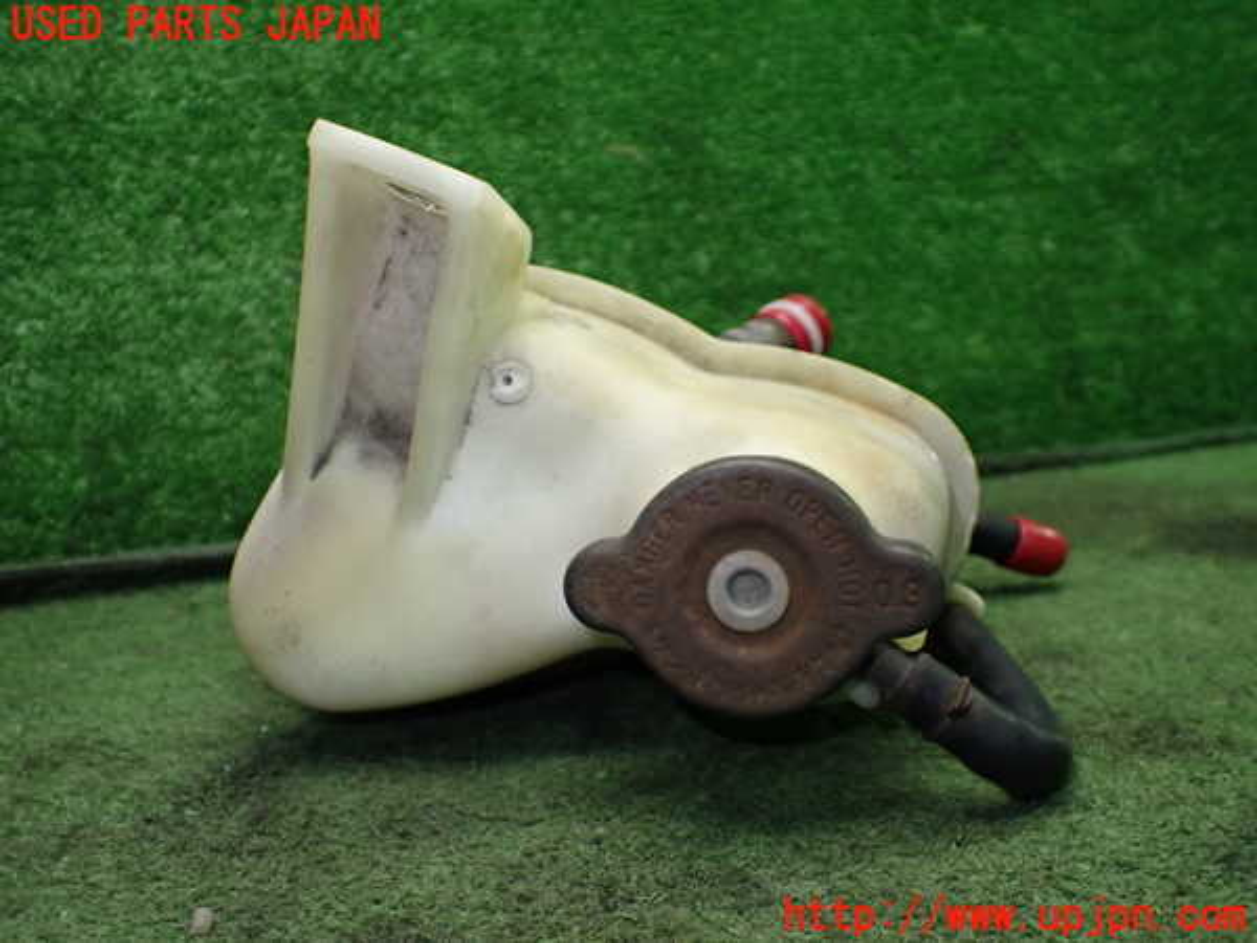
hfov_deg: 60.0
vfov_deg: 46.8
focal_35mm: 30
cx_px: 628
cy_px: 472
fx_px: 1089
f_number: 2.3
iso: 500
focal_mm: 5.4
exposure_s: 1/125
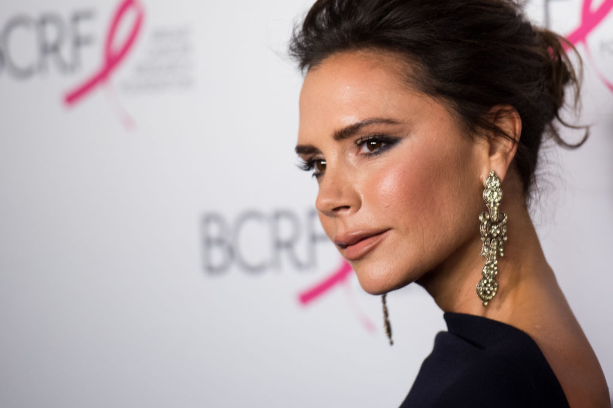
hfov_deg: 10.3
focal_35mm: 200
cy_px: 204
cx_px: 306
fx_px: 3403
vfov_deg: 6.9
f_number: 3.2
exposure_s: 1/200
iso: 1600
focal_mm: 200
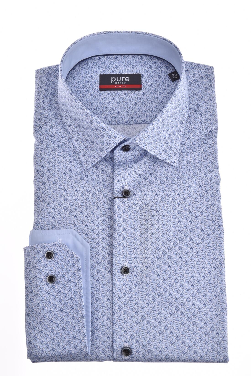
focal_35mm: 78
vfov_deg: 26.0
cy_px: 188
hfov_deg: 17.5
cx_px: 126
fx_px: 816
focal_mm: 52
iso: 100
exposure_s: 1/80
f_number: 18
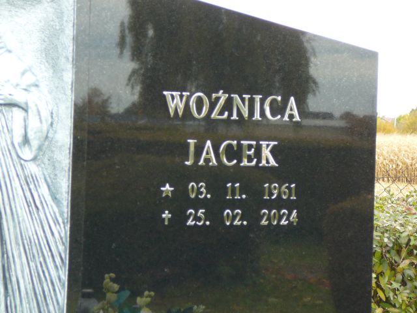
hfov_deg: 18.7
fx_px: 1265
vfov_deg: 14.1
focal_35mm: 105
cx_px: 208
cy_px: 156
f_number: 3.9
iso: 125
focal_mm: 15.6
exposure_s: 1/30
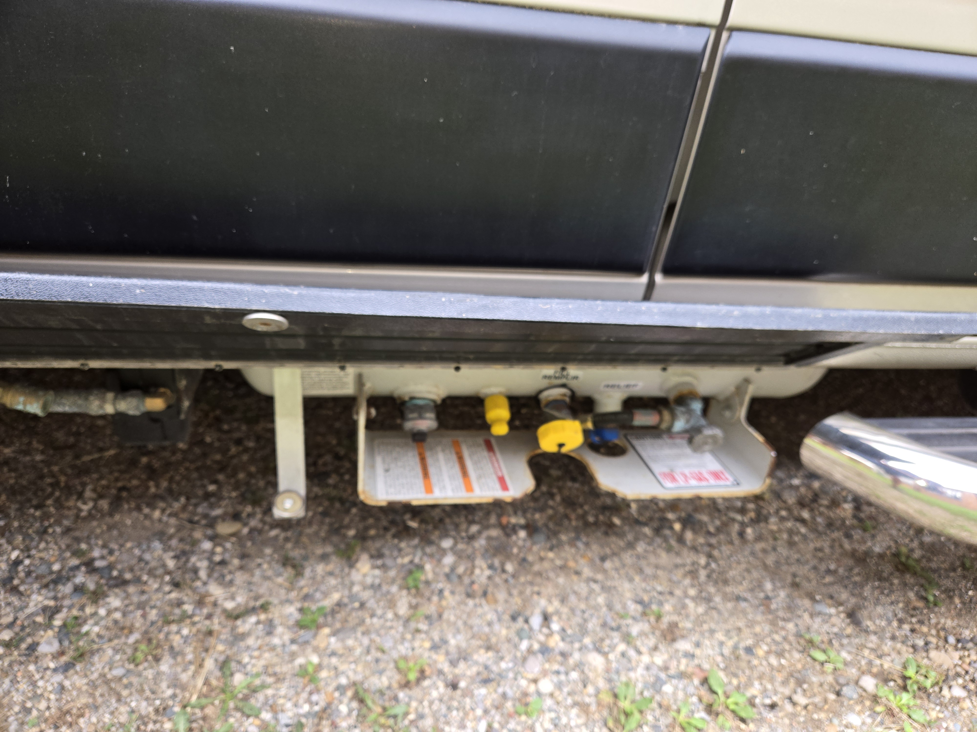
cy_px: 366
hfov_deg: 73.9
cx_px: 488
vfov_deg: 58.9
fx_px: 649
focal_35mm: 23
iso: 40
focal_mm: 5.4
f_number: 1.8
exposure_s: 1/120
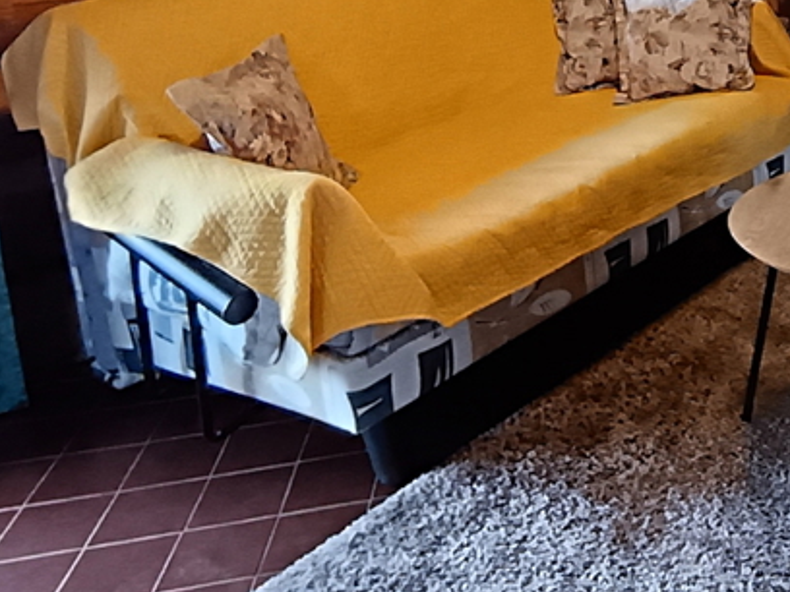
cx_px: 809
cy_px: -72
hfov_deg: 34.4
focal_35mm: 50
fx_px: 1141
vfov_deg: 26.6
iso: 900
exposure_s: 1/33.3
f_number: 2.2
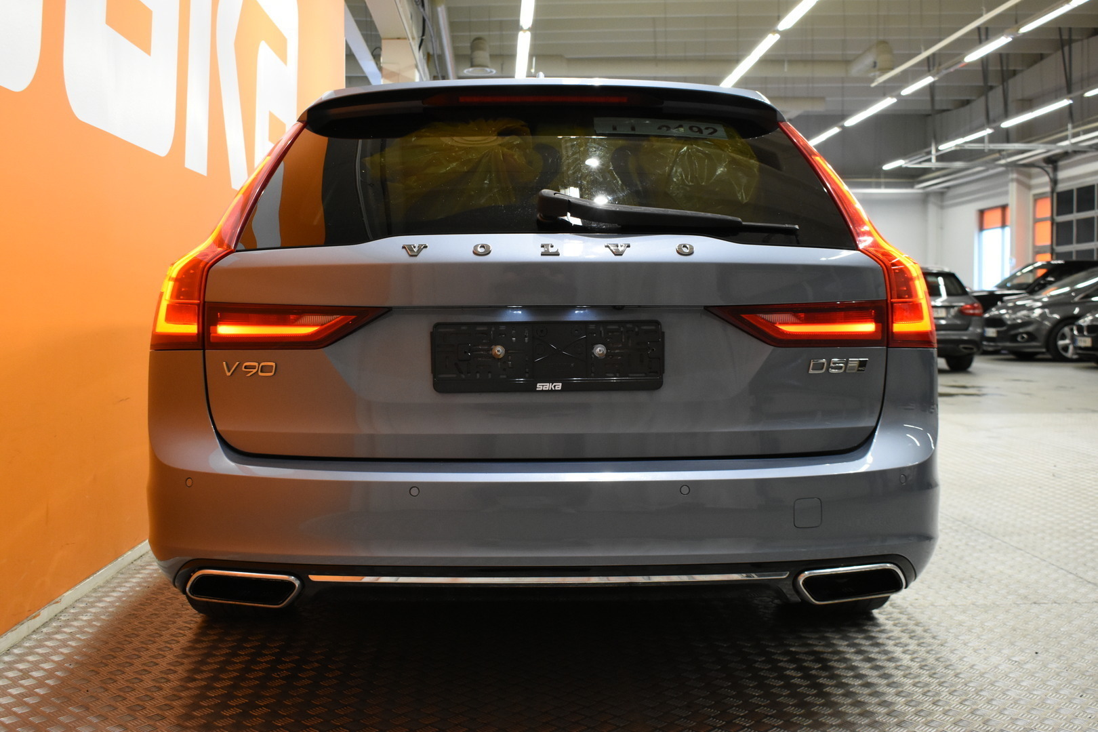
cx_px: 549
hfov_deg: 49.6
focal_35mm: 39
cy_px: 366
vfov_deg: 34.2
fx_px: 1189
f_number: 5
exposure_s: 1/100
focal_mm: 26
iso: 1600
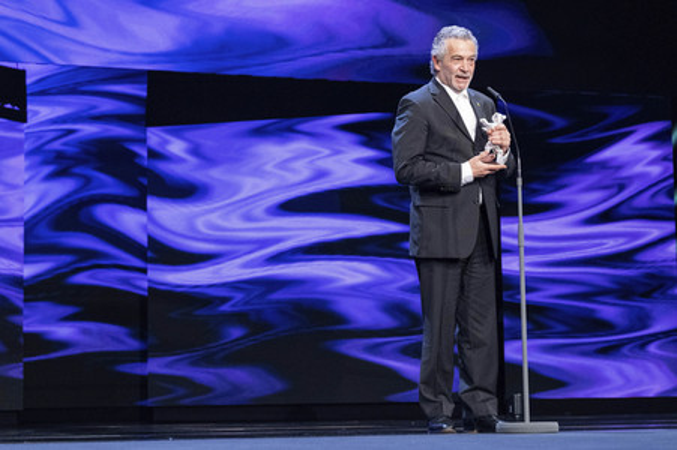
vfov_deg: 16.8
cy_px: 225
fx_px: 1522
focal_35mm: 81
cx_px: 338
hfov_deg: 25.1
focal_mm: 54.1
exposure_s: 1/140
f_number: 2.8
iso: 3200
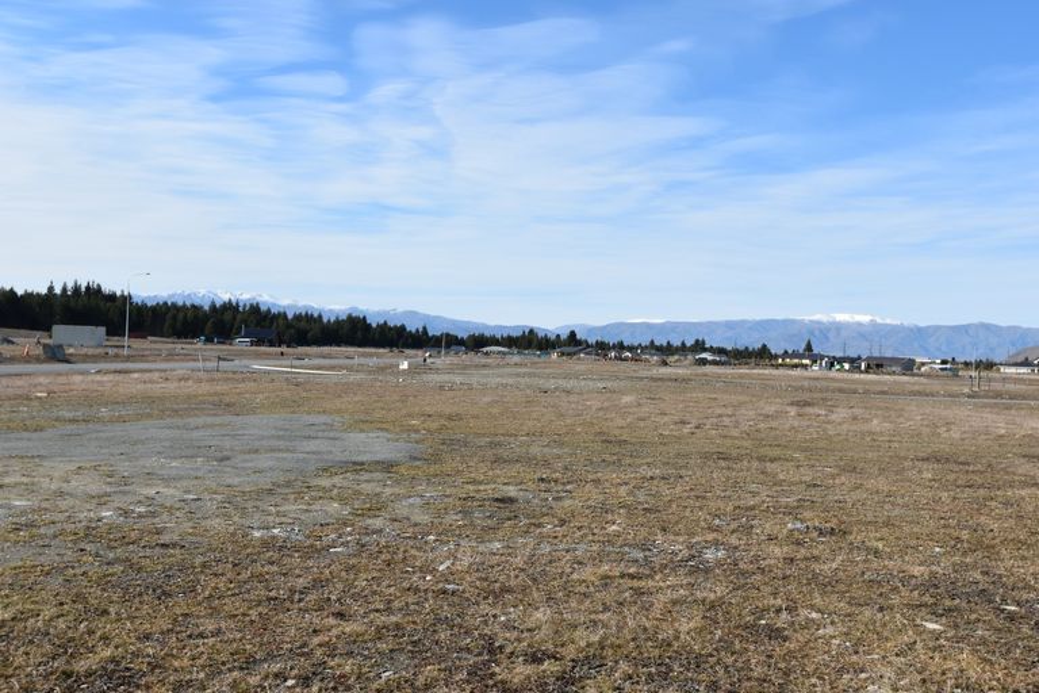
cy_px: 346
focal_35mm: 36
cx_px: 520
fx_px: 1039
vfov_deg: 36.9
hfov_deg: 53.1
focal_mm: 24
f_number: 10
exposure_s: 1/400
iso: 200
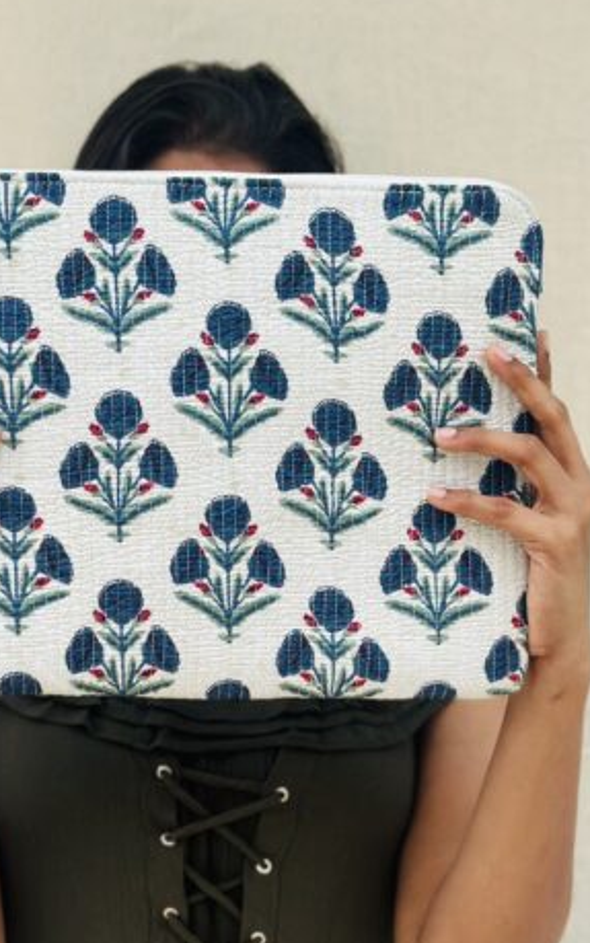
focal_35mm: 74
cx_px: 204
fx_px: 1903
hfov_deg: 17.6
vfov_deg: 27.7
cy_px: 624
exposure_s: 1/60
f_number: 1.78
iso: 125
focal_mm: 6.86
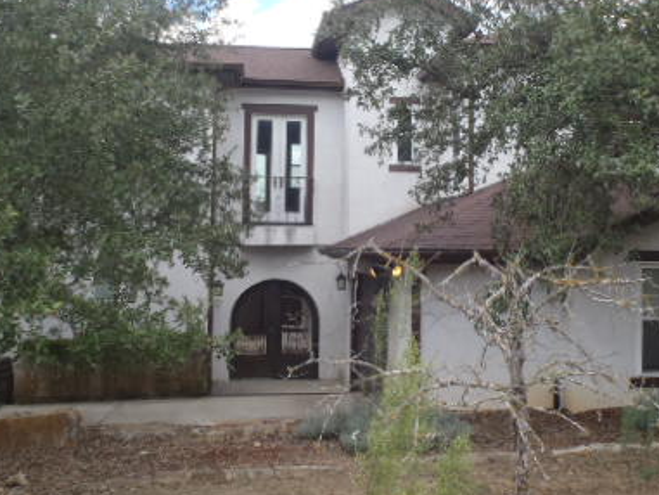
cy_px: 170
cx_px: 419
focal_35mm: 47
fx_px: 895
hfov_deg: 40.1
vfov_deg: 30.7
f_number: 3.9
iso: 100
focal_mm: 5
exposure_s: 1/250
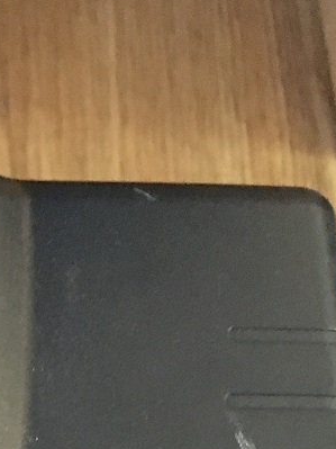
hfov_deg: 14.6
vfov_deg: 18.1
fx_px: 1256
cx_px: -100
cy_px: 670
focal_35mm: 97
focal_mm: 4.15
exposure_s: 1/17
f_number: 2.2
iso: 320
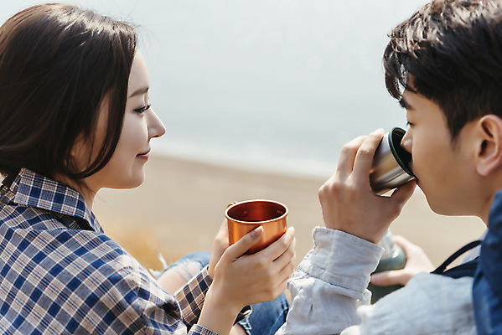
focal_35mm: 60
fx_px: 837
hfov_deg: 33.4
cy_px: 168
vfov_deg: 22.6
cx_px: 251
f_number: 2.8
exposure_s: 1/2500
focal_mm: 60
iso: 100
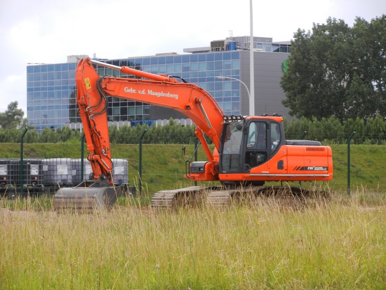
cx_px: 193
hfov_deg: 10.5
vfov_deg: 7.9
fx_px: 2108
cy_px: 145
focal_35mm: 189
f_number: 5.3
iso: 160
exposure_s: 1/400
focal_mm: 34
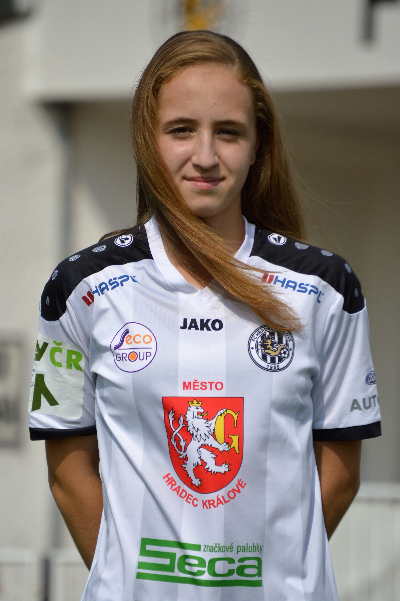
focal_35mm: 300
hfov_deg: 4.6
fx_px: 5009
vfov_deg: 6.9
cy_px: 300
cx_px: 200
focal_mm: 200
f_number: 5.6
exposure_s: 1/2000
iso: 140
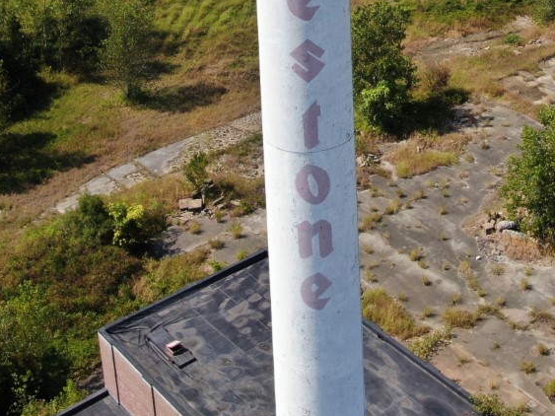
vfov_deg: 21.9
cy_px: -27
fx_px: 1026
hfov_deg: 30.0
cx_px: 382
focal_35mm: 64
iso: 100
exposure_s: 1/1000
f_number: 2.8
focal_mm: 4.48
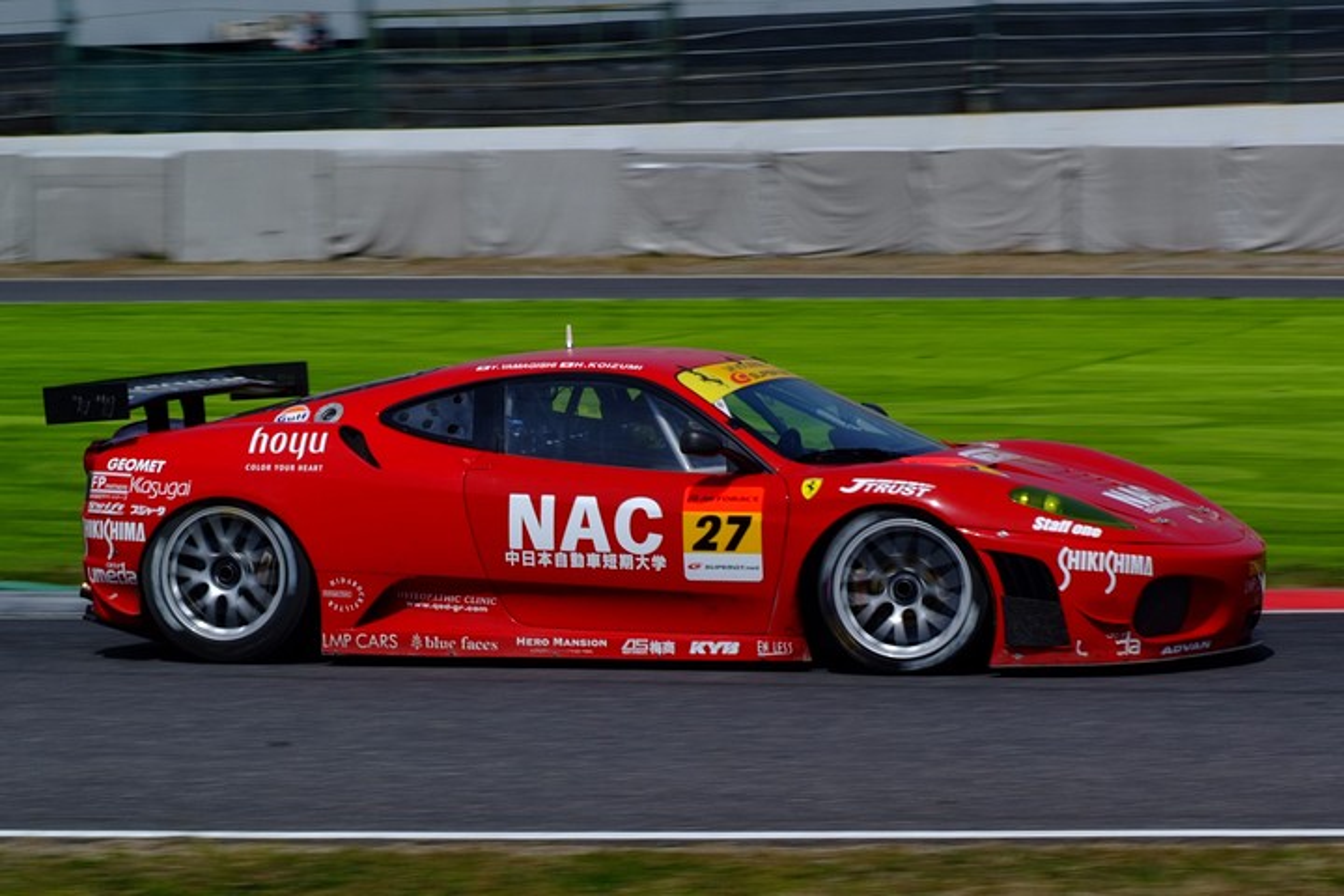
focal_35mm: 135
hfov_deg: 15.2
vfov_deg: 10.2
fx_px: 5040
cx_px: 672
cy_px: 448
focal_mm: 90
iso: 100
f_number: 16
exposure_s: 1/250
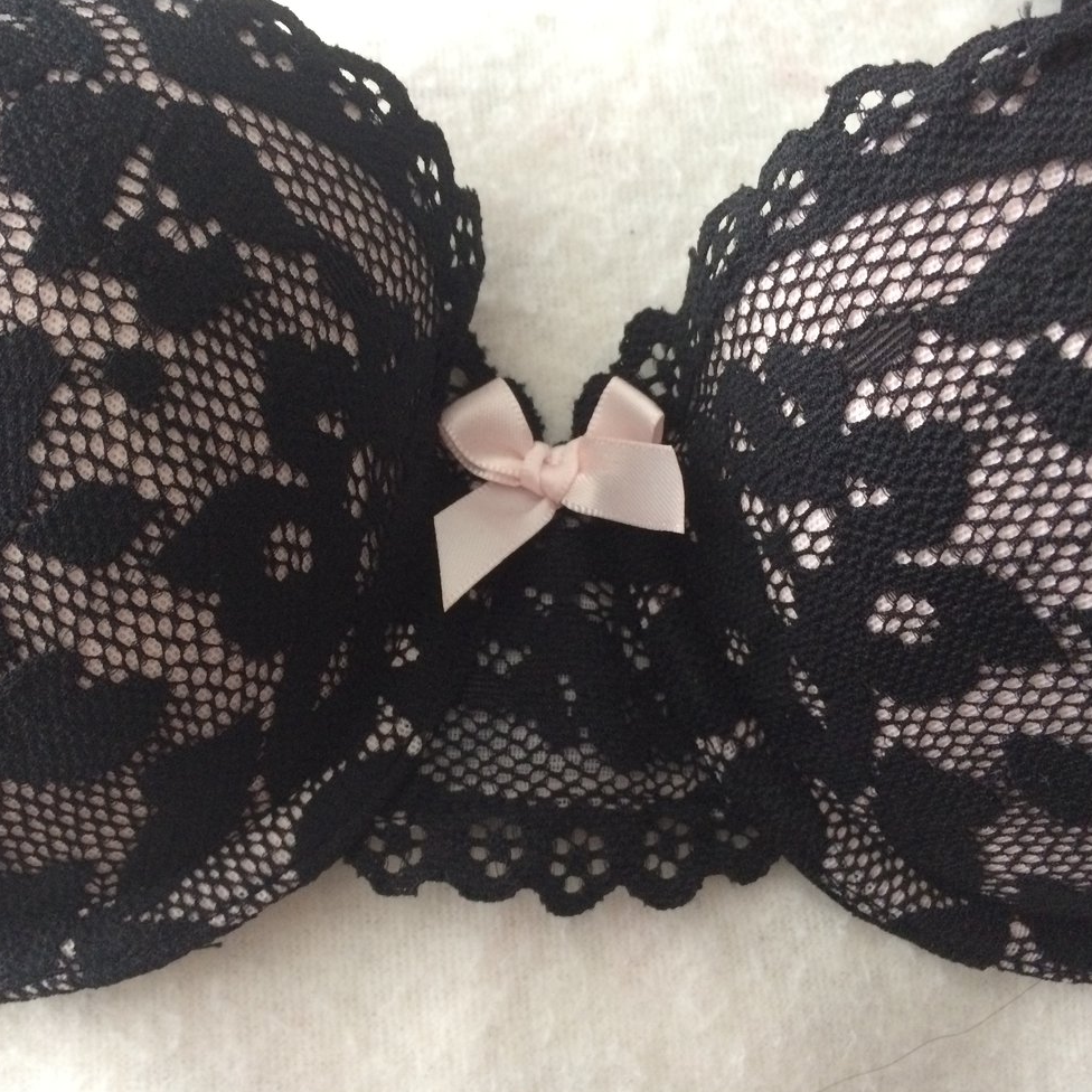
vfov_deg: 47.2
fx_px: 1249
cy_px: 550
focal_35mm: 35
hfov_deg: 47.1
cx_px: 473
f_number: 2.2
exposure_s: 1/25
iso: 250
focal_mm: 4.15
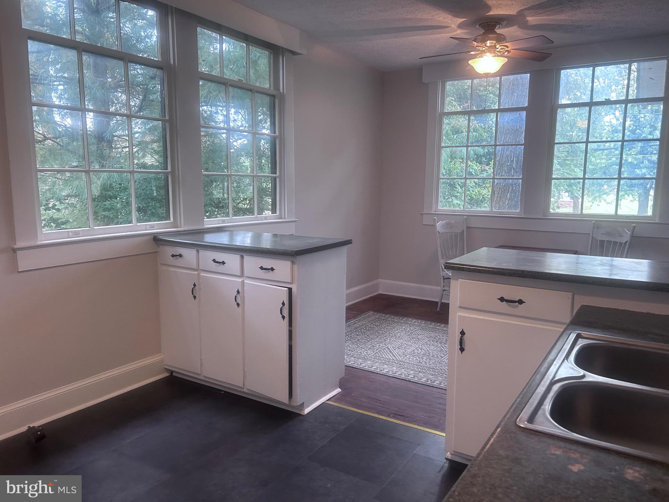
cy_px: 251
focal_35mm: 26
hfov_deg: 67.3
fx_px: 502
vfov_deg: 53.1
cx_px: 334
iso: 125
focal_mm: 5.7
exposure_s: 1/120
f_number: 1.5
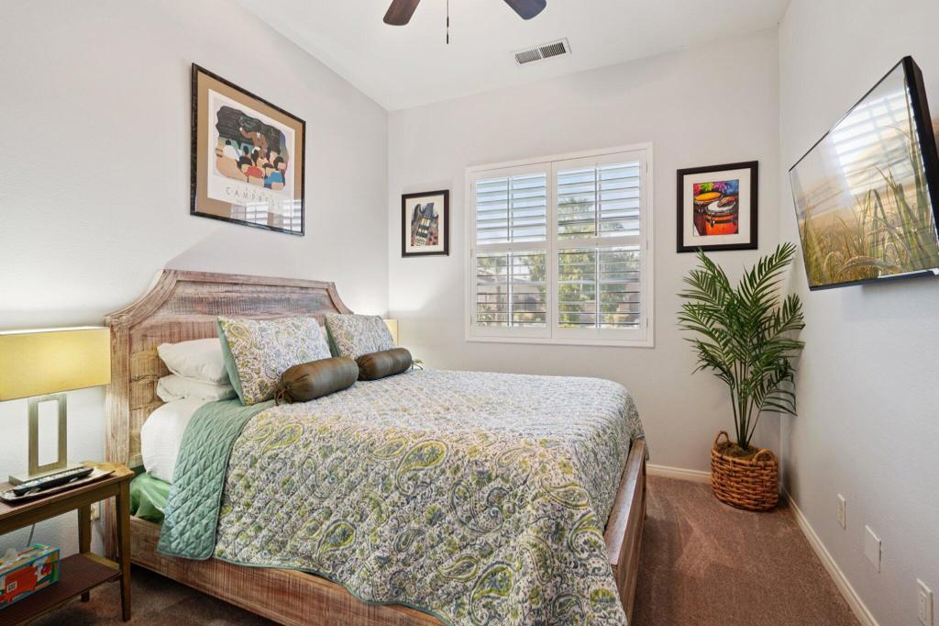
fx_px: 417
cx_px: 470
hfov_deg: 96.8
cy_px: 313
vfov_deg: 73.7
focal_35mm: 16
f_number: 8
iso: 400
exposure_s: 1/10
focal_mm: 16
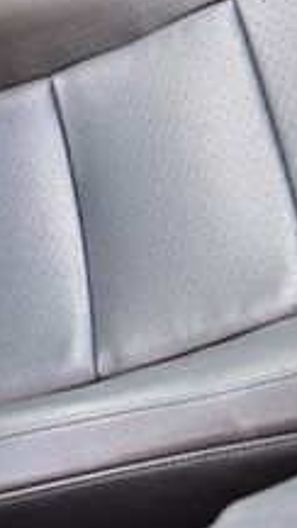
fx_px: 1036
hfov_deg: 15.0
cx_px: -163
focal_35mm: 74
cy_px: 209
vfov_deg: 28.5
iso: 200
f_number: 3.5
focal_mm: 16
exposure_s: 1/25
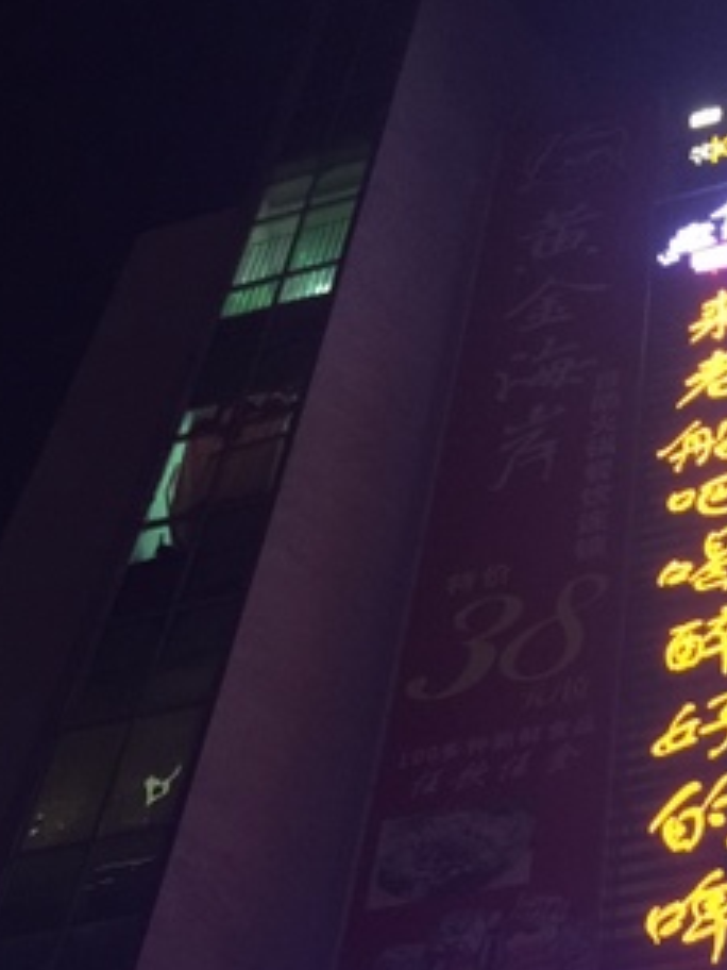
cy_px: 743
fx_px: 1708
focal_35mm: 61
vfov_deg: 31.1
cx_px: 717
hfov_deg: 23.1
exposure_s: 1/15
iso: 125
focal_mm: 4.15
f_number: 2.2
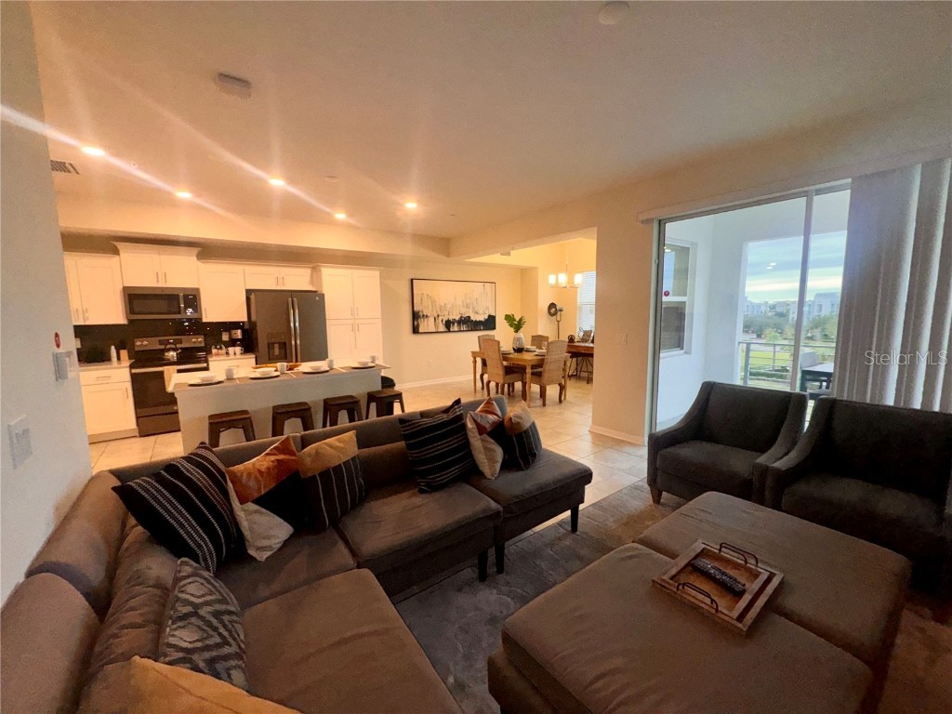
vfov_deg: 85.7
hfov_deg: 102.1
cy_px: 357
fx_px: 385
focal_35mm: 14
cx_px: 476
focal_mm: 2.22
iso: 125
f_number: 2.2
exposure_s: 1/120
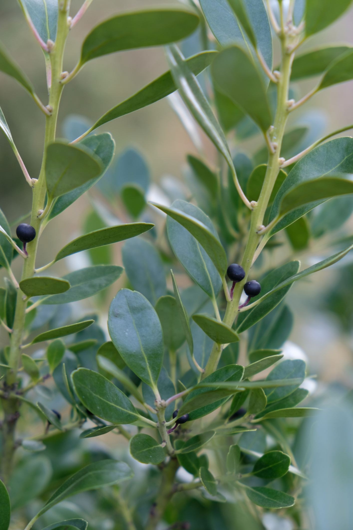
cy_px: 265
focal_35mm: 83
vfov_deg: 24.5
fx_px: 1221
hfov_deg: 16.5
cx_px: 176
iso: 200
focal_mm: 55
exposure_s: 1/70
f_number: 4
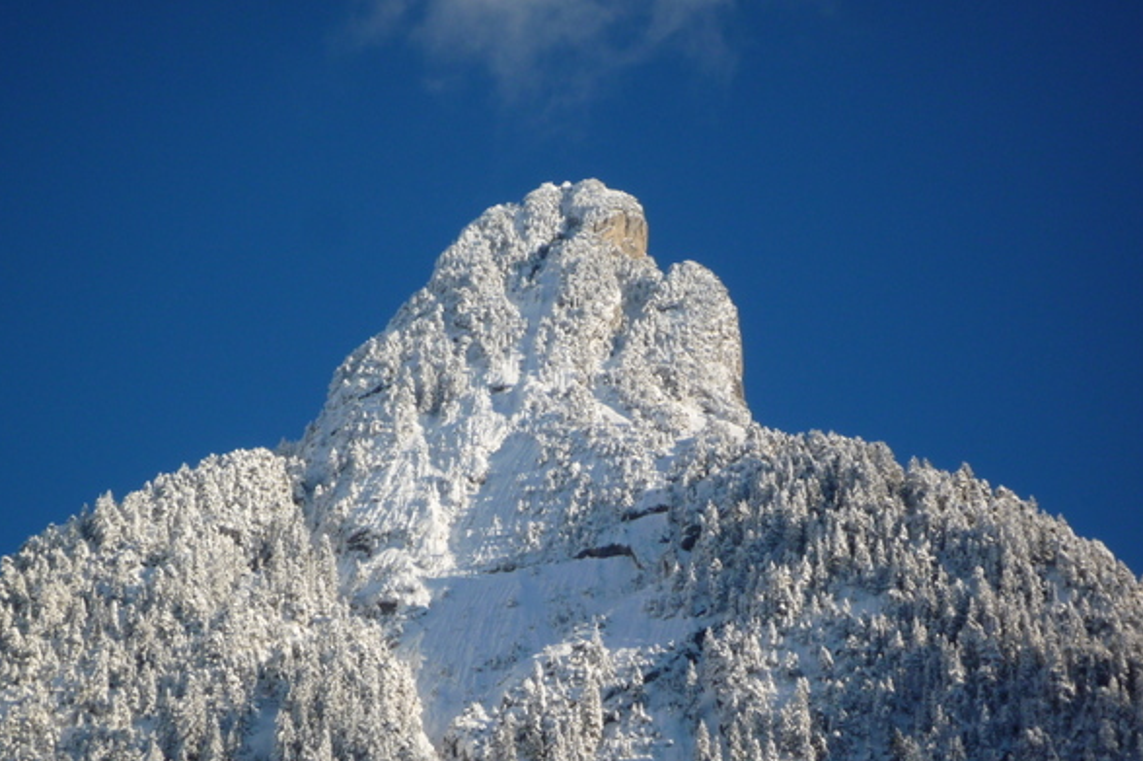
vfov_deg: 11.7
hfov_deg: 17.5
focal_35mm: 117
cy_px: 447
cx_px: 535
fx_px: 3713
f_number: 5.6
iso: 100
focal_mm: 17.6
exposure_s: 1/500
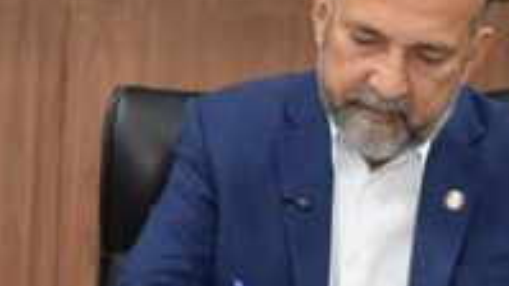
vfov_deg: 6.9
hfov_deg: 12.2
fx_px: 2376
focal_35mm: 176
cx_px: 67
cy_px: 18
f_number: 4.2
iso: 1800
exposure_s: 1/60
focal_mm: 30
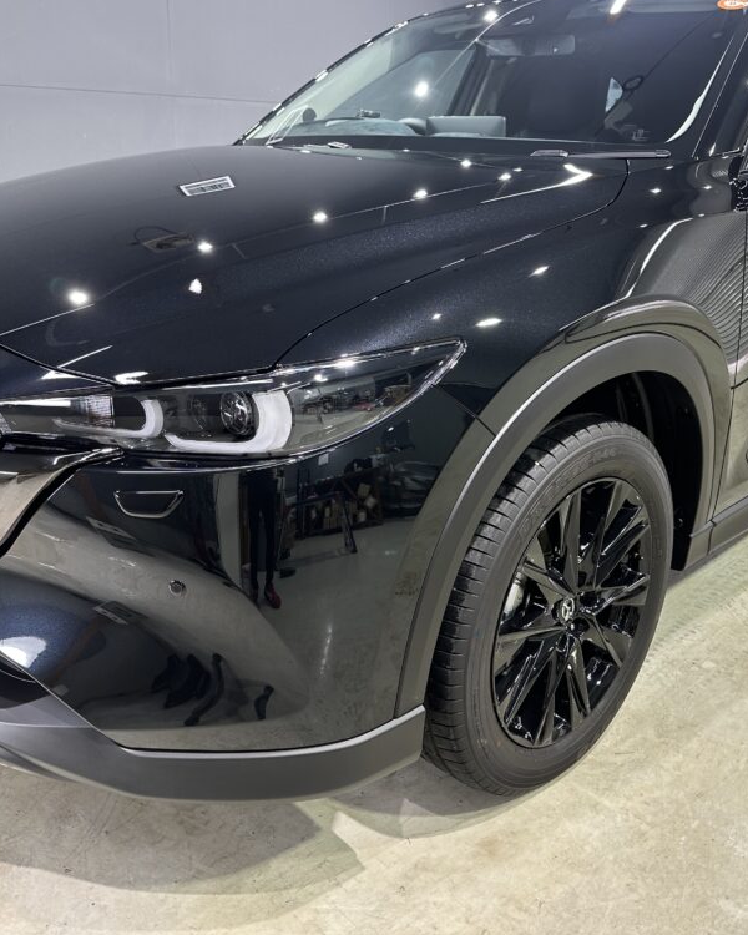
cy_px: 459
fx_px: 886
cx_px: 375
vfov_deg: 55.7
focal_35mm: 32
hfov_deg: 45.8
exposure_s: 1/60
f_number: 1.78
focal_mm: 6.86
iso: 125
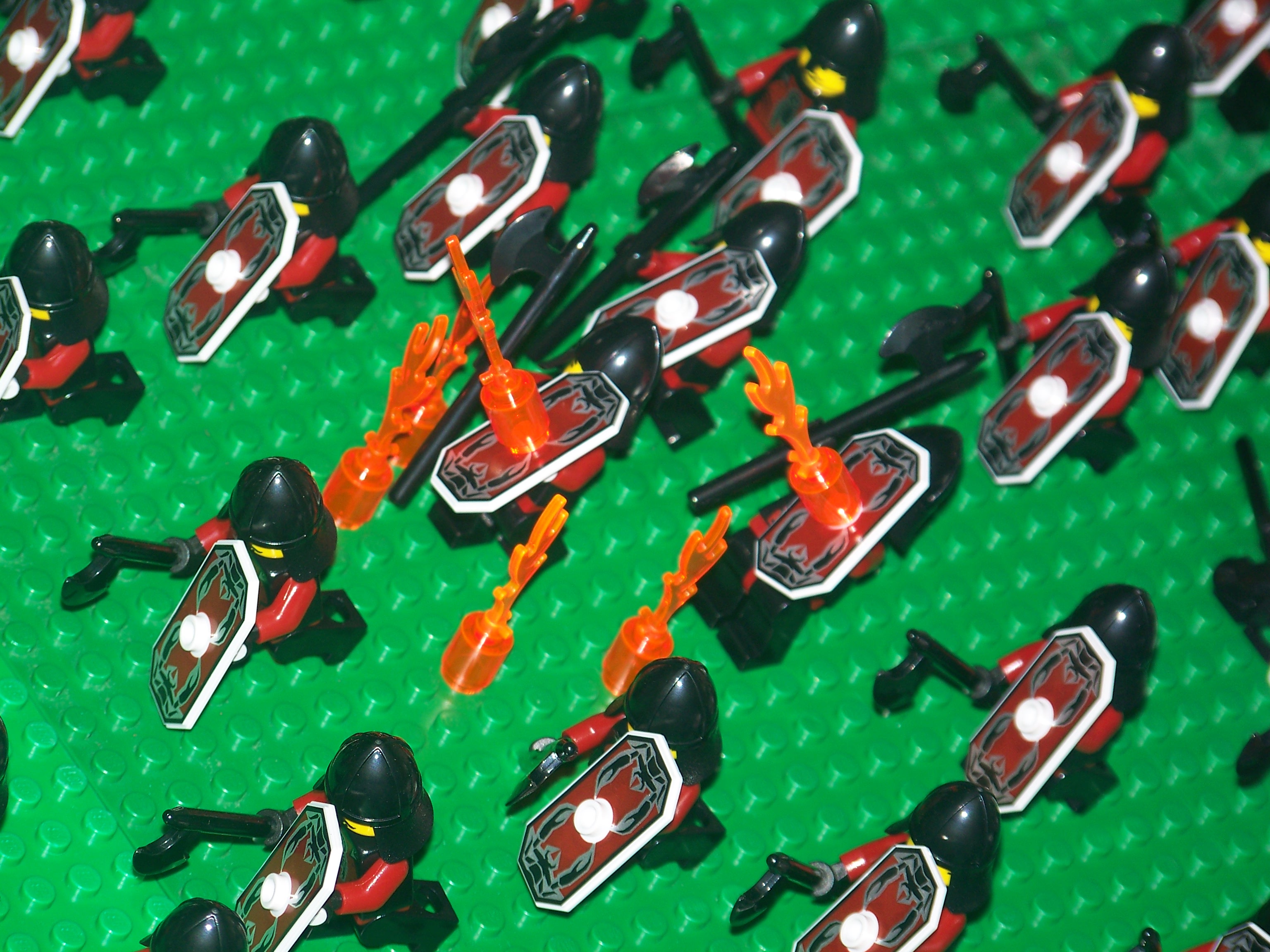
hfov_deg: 8.0
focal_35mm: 247
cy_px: 476
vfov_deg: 6.0
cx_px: 635
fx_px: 9062
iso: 64
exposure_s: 1/60
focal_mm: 39.8
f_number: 3.6
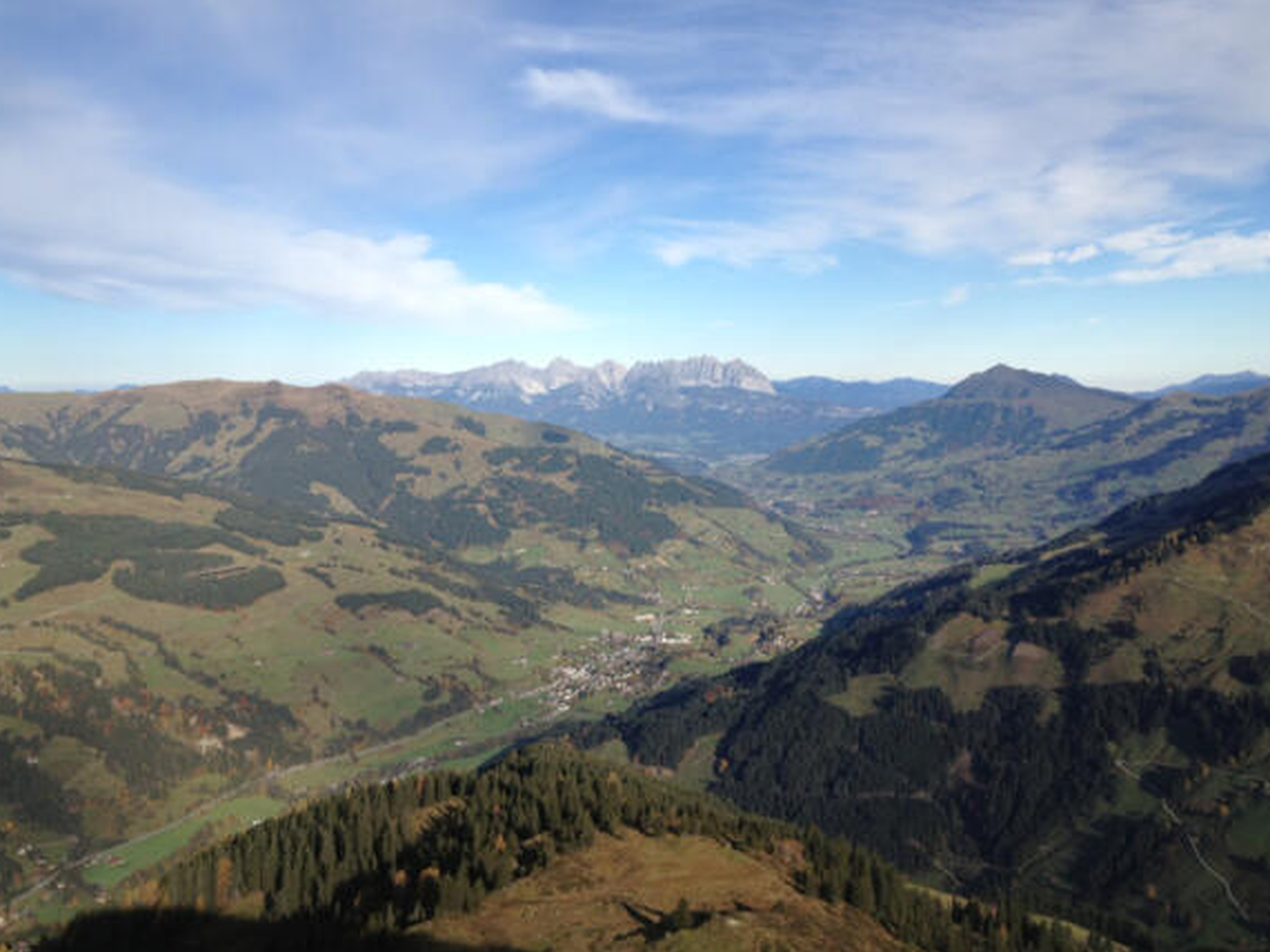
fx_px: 1320
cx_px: 639
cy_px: 469
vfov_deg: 39.6
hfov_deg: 51.4
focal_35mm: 36
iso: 50
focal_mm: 4.3
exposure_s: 1/1842
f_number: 2.4
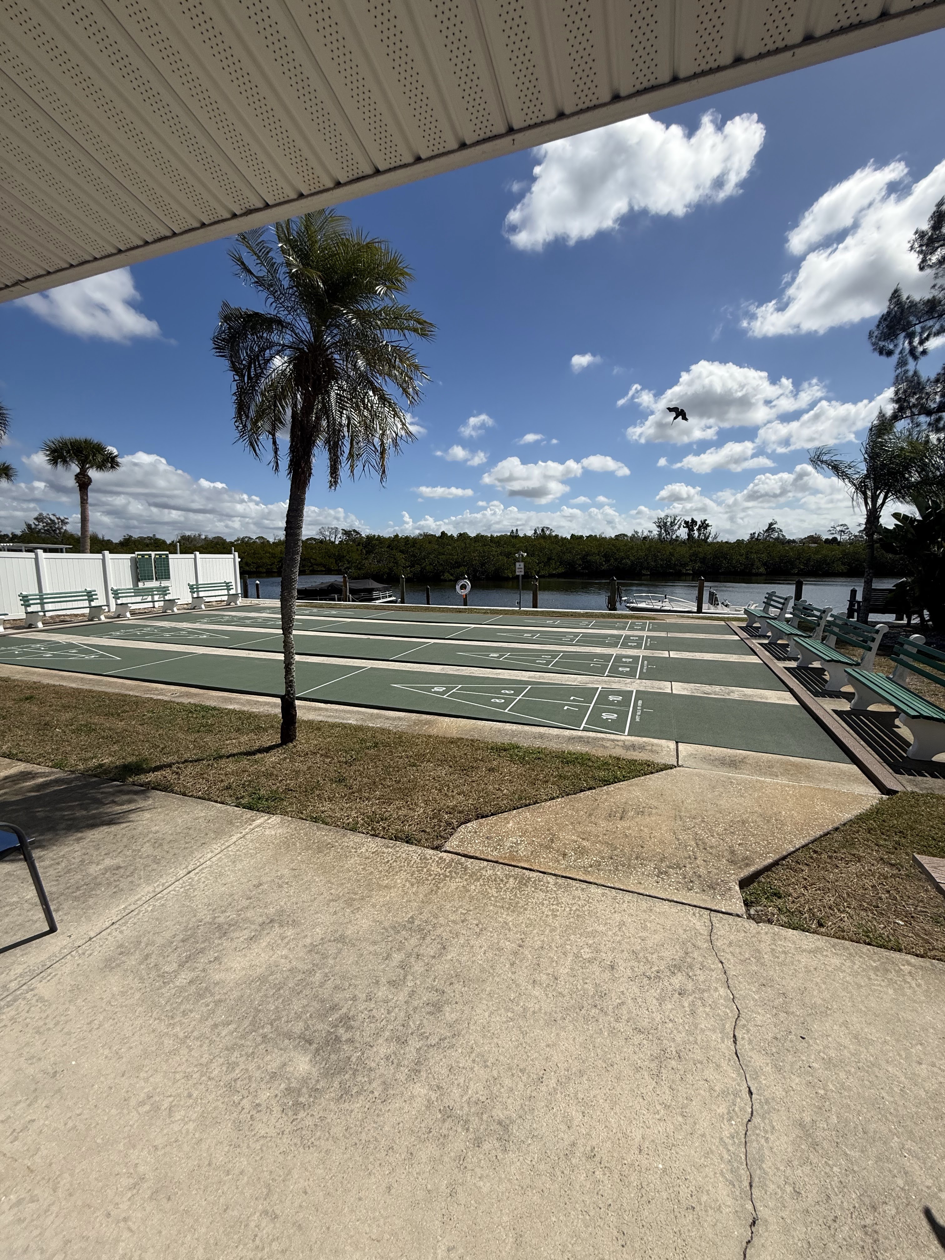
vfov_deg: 102.1
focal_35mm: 14
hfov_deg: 85.7
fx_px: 510
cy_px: 630
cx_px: 472
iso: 50
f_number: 2.2
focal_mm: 2.22
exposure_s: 1/4425
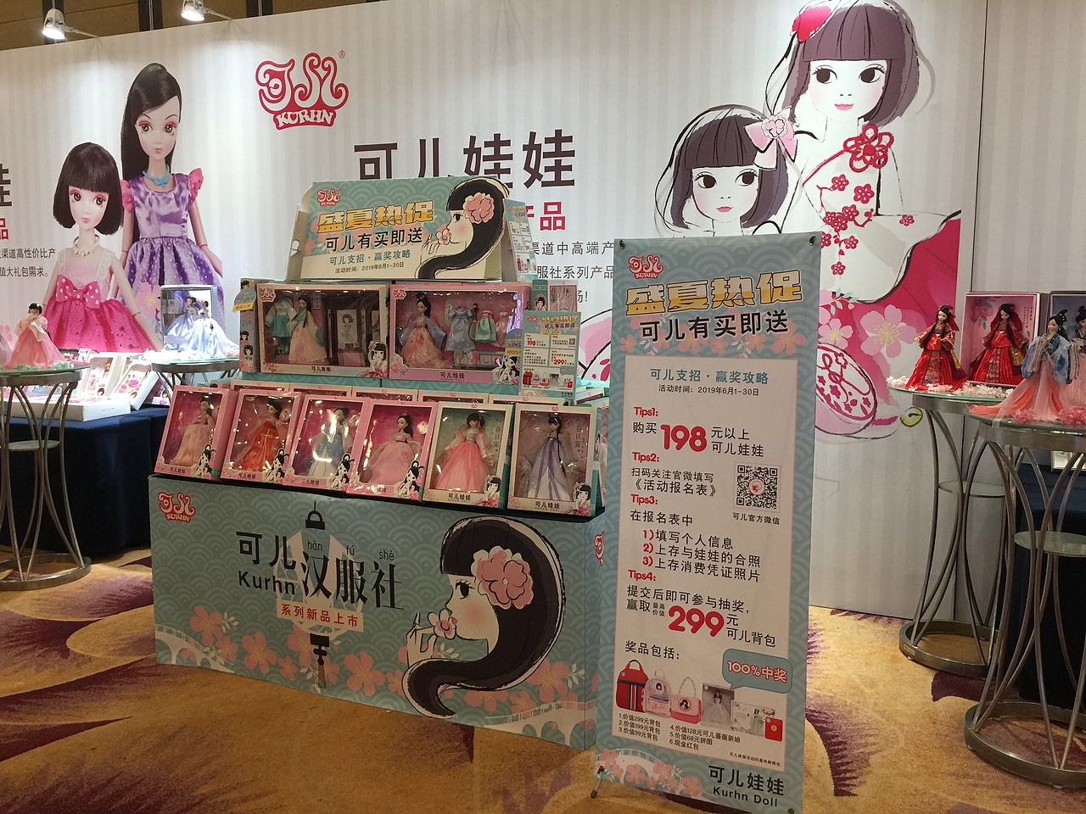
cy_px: 407
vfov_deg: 48.2
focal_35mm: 29
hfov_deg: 61.7
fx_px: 910
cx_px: 543
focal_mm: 4.15
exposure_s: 1/15
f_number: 2.2
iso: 50
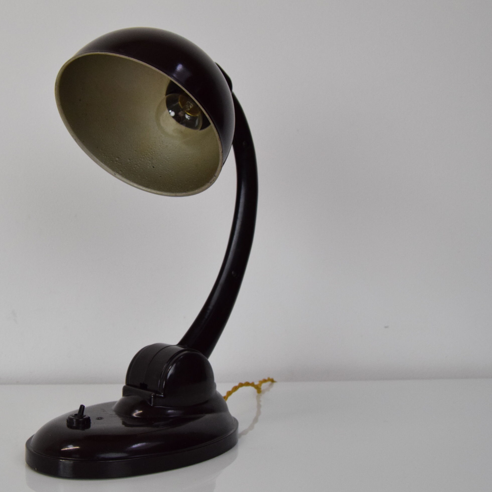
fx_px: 718
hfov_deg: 37.2
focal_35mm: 45
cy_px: 248
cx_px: 147
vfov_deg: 37.8
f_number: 9
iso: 1600
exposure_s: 1/320
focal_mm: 23
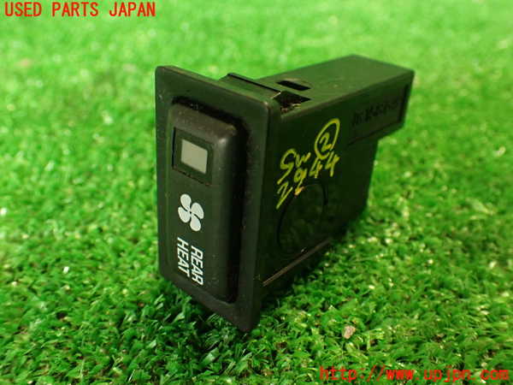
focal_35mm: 36
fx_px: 534
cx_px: 256
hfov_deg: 51.4
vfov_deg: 39.7
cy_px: 192
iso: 800
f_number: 2.5
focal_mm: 6.37
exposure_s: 1/30
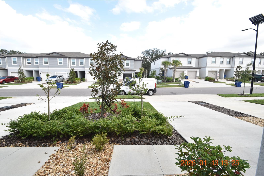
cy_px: 88
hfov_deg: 100.4
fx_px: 110
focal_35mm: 15
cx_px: 132
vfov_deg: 77.3
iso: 250
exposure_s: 1/250
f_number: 8
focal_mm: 10
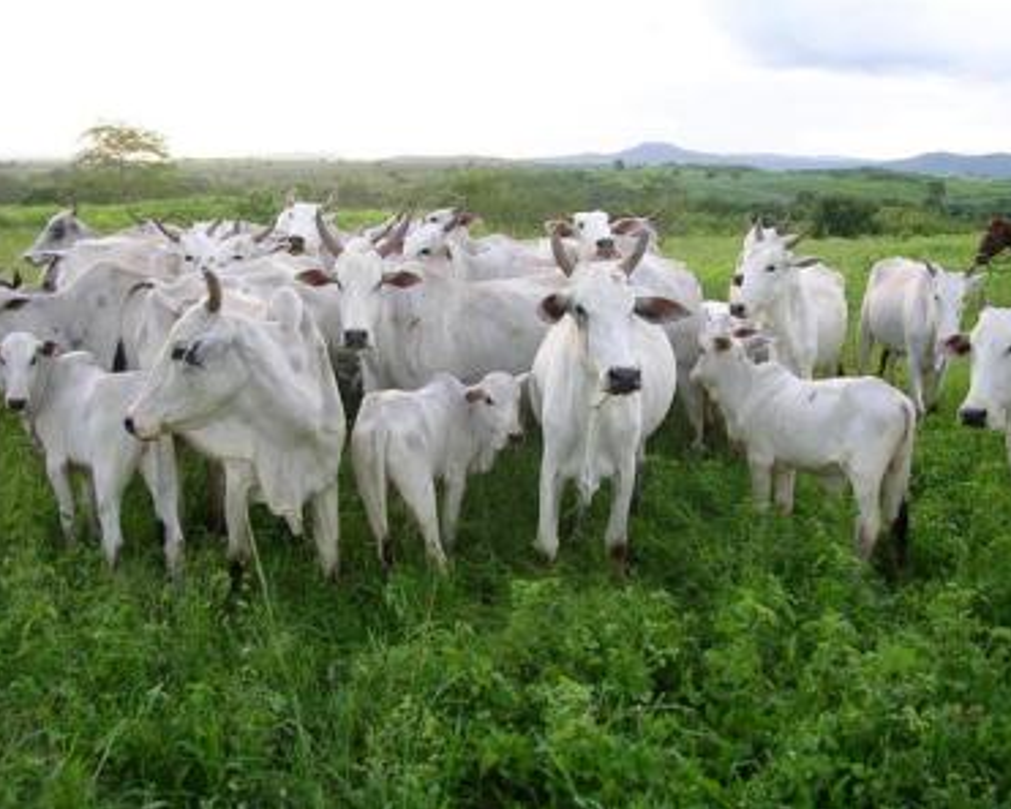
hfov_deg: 45.8
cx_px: 491
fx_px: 1197
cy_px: 403
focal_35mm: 40
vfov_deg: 37.4
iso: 50
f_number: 2.8
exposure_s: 1/55.2
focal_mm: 5.8
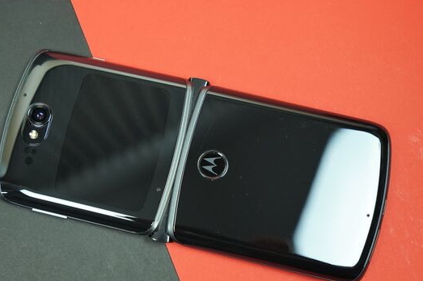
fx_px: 552
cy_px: 164
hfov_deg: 41.8
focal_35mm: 47
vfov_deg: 28.6
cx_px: 180
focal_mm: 40
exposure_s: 1/200
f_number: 5.6
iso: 2000
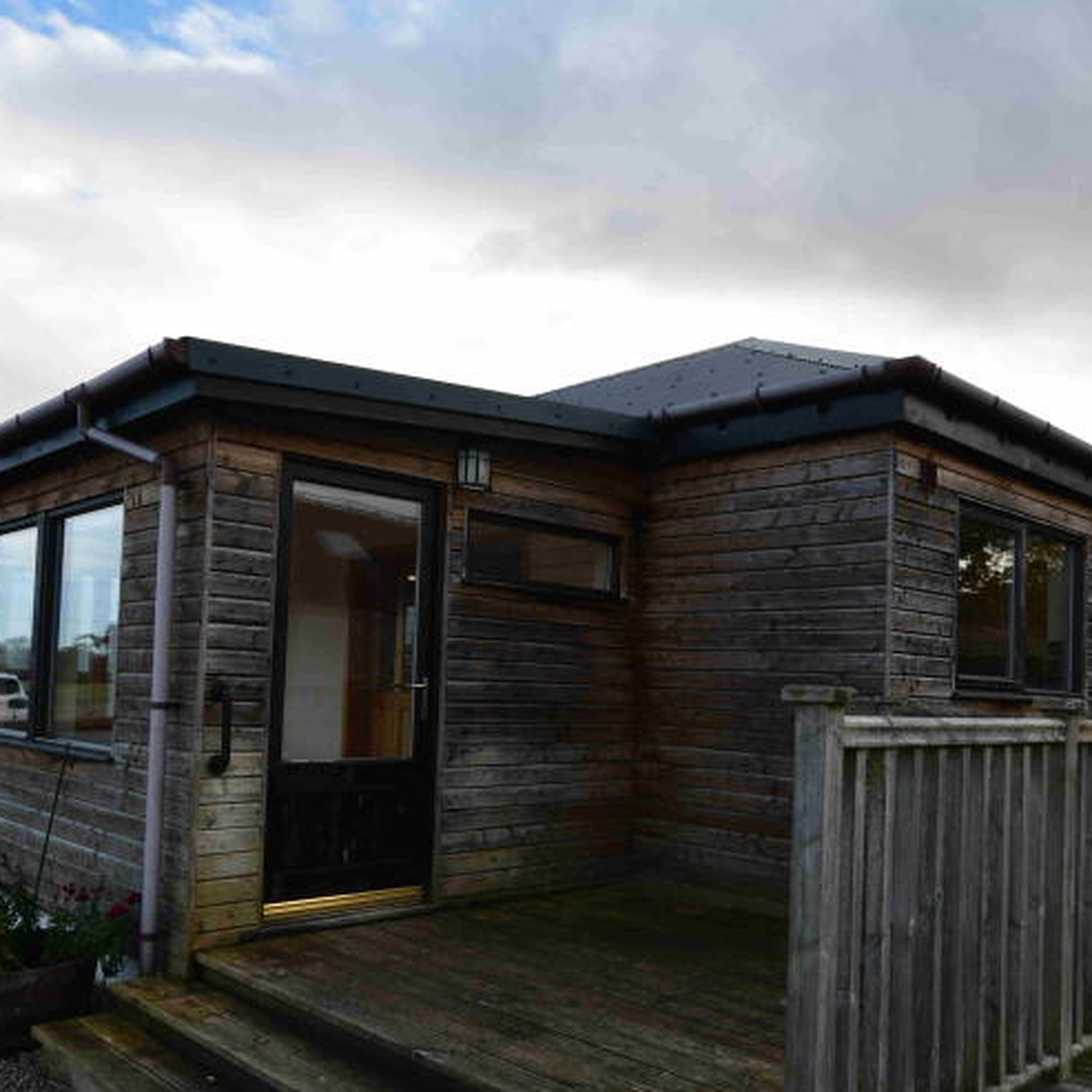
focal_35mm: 30
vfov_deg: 53.7
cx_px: 536
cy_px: 648
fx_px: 1071
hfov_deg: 54.0
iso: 320
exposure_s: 1/250
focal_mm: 11.5
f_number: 10
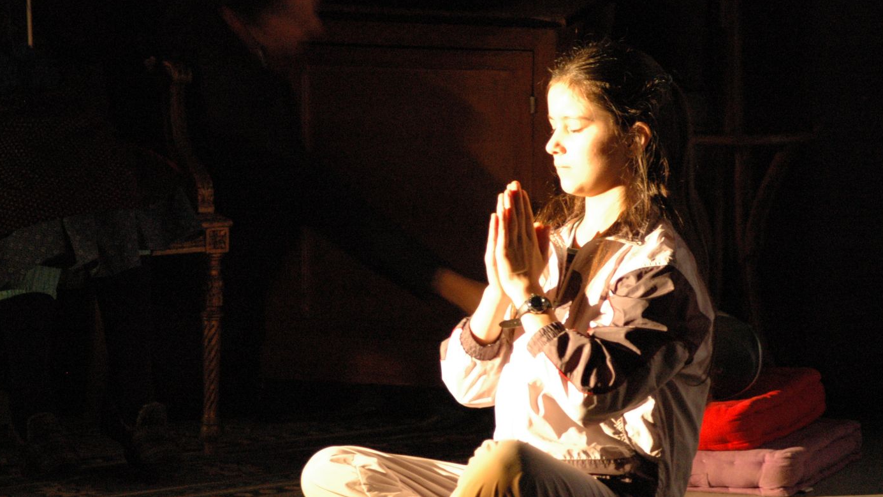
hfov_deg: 10.4
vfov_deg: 5.8
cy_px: 272
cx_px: 473
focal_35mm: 208
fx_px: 4870
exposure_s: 1/6
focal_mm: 122
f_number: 4.2
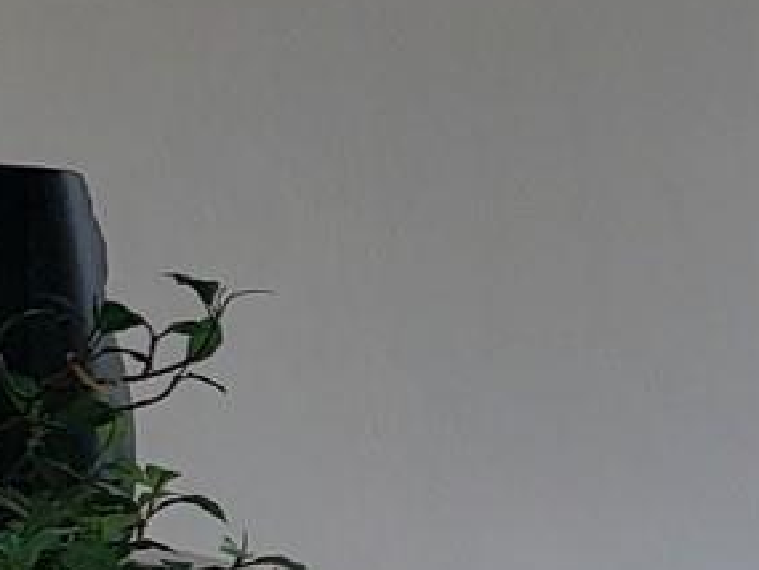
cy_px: 626
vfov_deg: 10.1
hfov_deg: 12.3
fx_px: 3203
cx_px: 1388
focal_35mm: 146
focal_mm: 4.3
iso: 50
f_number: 2.4
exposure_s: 1/137
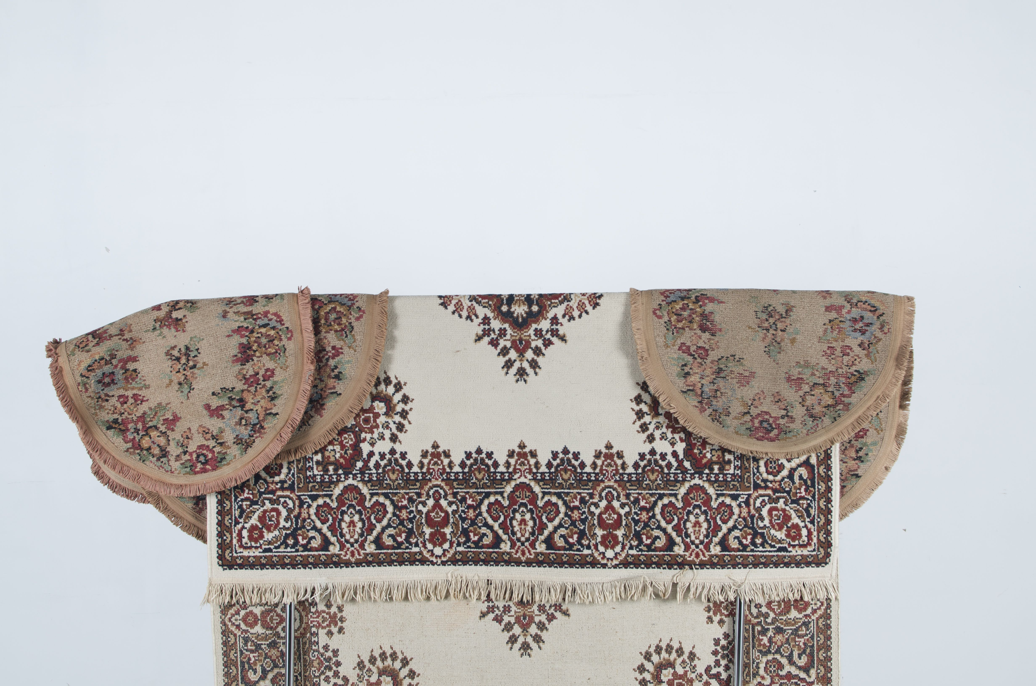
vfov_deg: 25.6
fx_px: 1508
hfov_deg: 37.9
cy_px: 343
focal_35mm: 52
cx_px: 518
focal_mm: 35
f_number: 6.3
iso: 100
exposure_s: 1/160
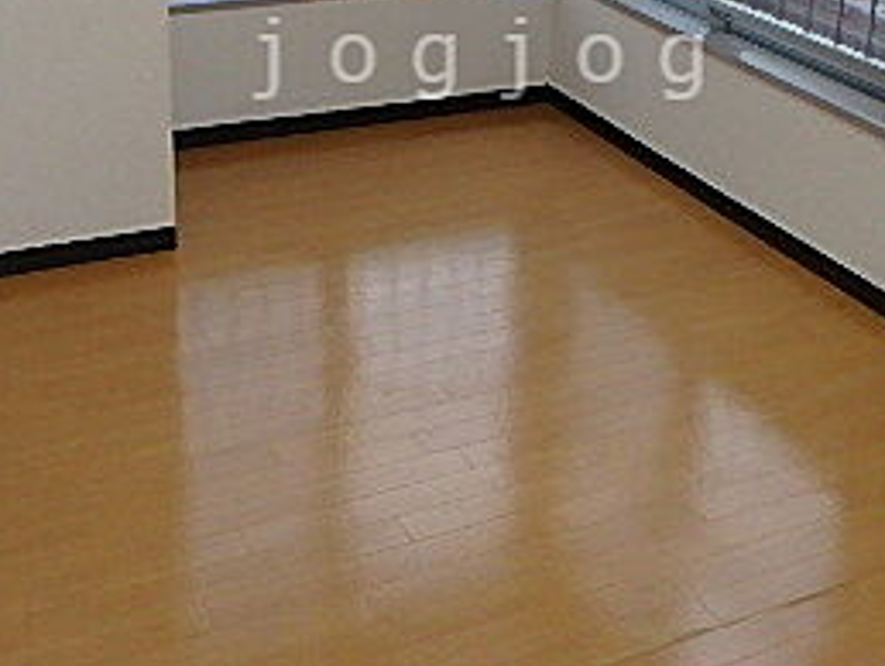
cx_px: 487
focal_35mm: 52
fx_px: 1331
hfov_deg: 36.8
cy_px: 58
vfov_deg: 27.0
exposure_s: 1/30
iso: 400
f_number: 3.5
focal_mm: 3.7
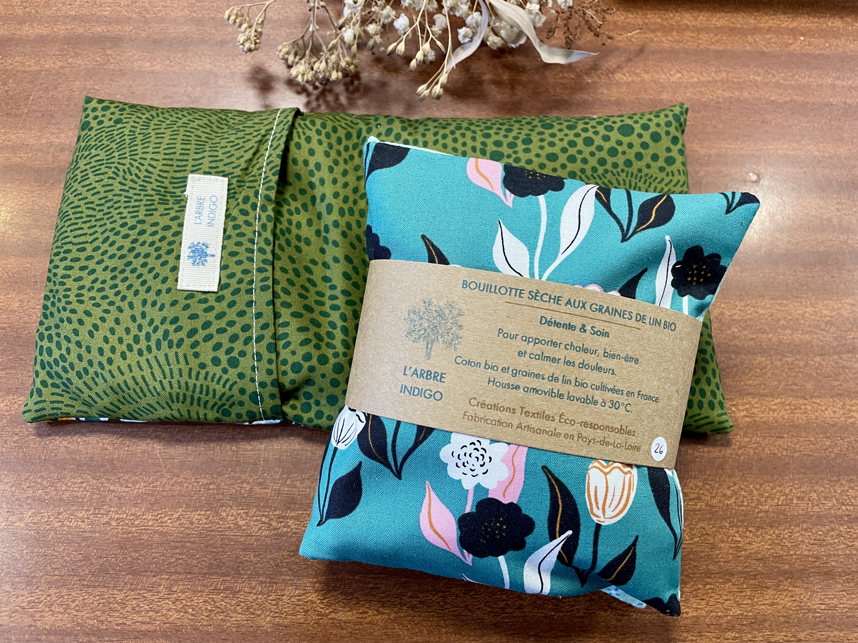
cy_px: 322
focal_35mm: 26
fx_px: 644
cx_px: 429
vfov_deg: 53.1
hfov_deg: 67.3
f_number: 1.6
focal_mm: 4.2
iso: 160
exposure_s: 1/50
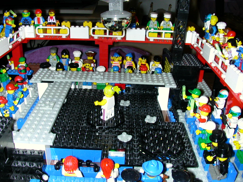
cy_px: 91
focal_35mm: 37
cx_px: 122
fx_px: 260
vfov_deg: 38.7
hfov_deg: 50.1
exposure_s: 1/59.9
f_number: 4.5
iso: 100
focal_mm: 5.6
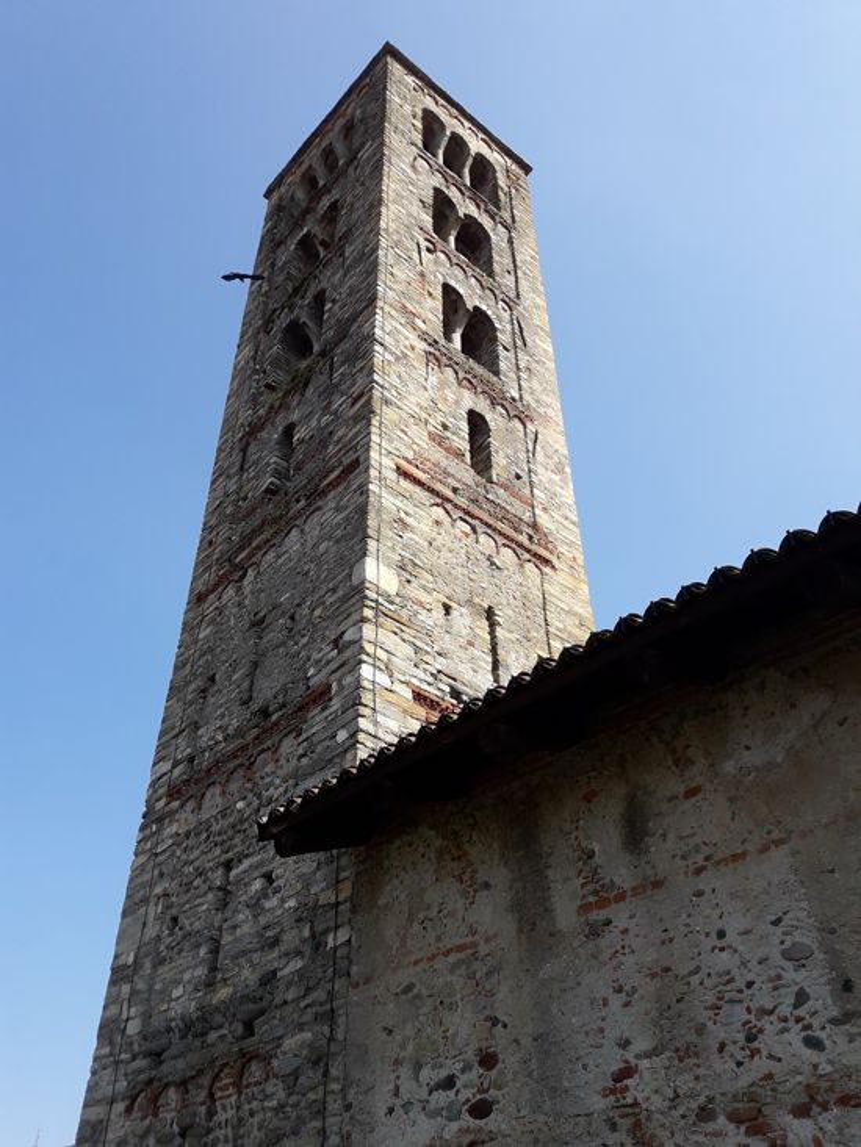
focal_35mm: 28
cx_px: 430
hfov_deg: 49.8
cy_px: 574
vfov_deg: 63.4
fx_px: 928
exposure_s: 1/1082
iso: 40
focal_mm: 3.7
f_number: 1.9
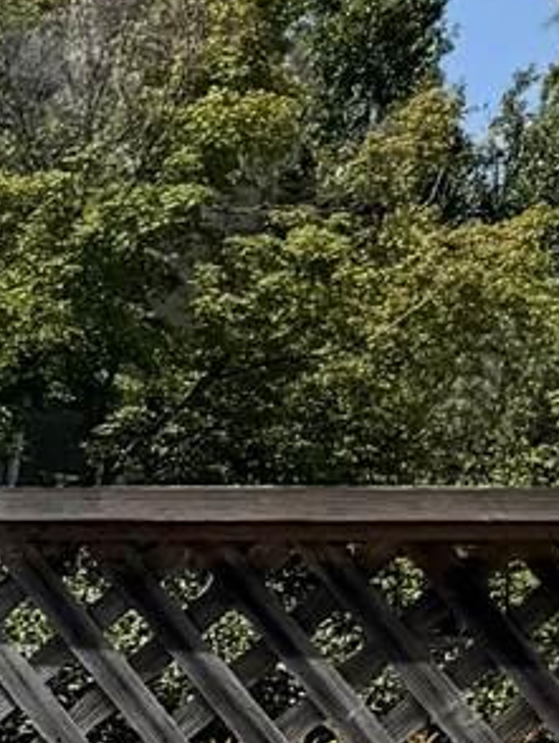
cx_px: -1414
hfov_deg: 6.7
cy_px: 2065
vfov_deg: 9.0
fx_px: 4042
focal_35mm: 188
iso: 80
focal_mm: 6.76
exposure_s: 1/5348
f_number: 1.78
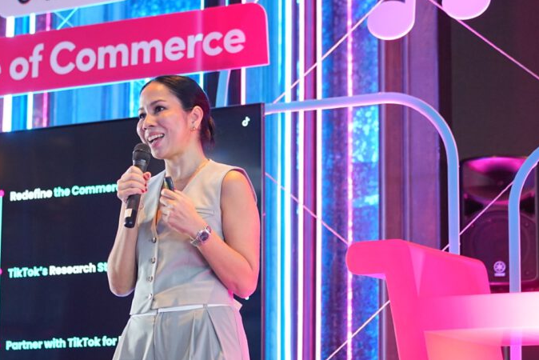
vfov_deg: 11.2
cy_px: 215
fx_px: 1842
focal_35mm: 123
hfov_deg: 16.6
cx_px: 164
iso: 2000
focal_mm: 81
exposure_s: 1/125
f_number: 2.8
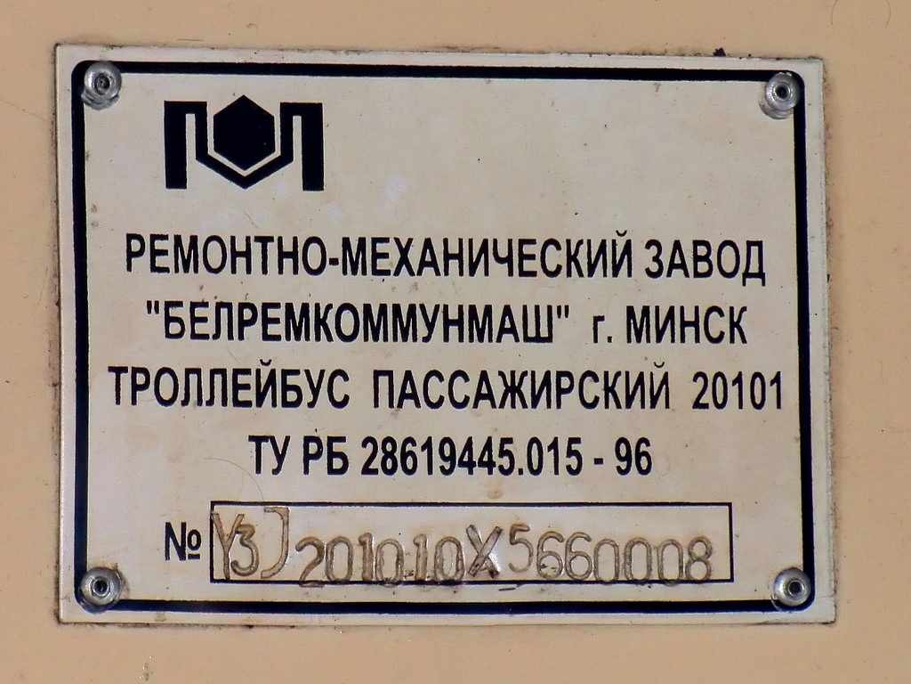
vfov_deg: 6.2
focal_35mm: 240
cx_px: 456
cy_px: 342
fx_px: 6316
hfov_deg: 8.2
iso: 400
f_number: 5.8
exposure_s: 1/60
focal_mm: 43
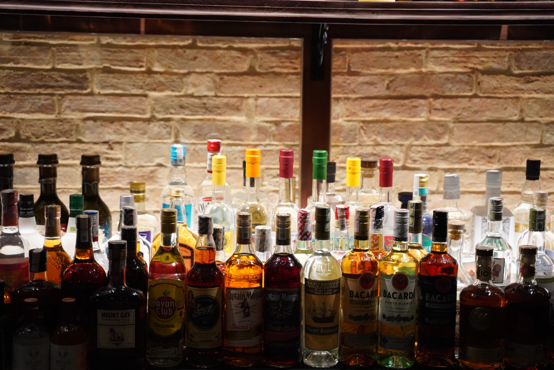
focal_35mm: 75
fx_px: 1154
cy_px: 185
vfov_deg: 18.2
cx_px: 277
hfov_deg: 27.0
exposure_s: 1/125
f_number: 2.8
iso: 8000
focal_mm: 75
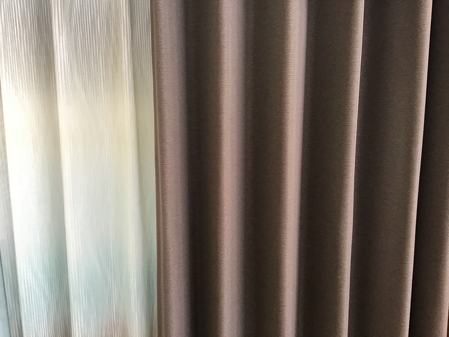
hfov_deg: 58.4
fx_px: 402
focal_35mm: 31
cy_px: 168
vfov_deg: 45.4
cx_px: 224
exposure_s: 1/33
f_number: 2.4
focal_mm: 3.3
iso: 80
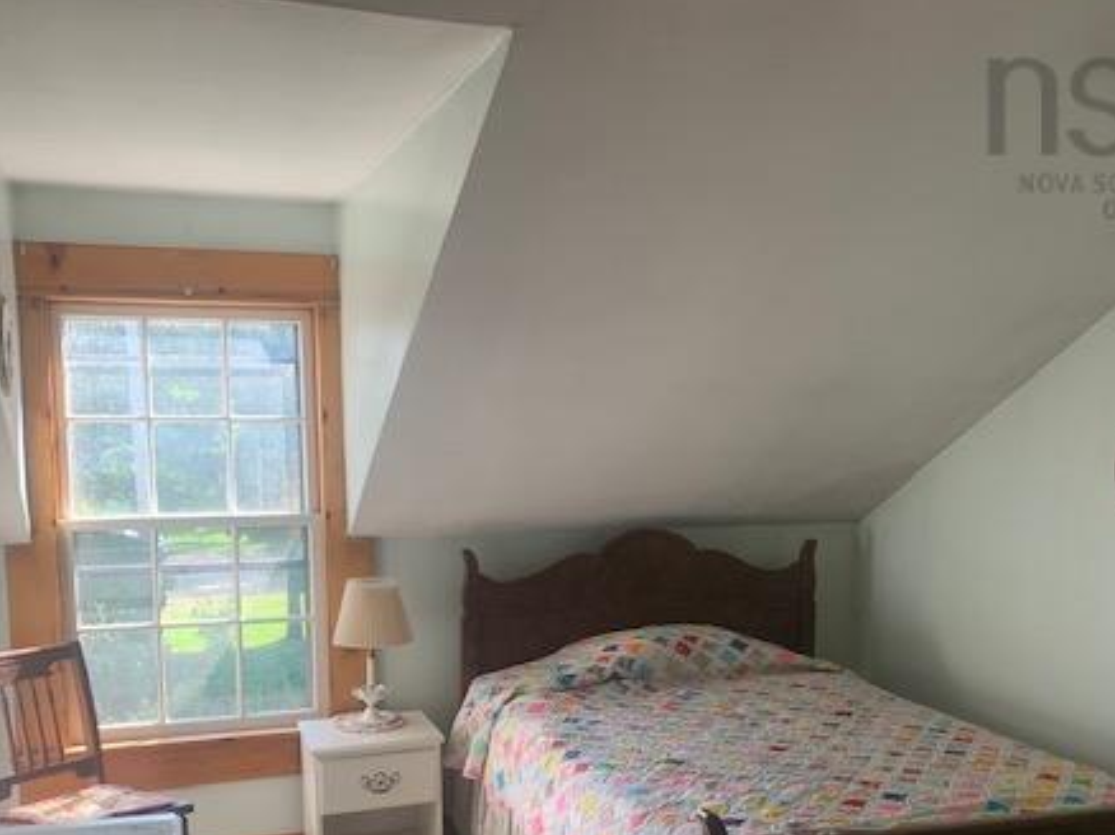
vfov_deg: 37.1
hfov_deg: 48.9
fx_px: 1223
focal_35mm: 38
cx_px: 606
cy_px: 580
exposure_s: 1/121
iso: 64
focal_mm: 4.25
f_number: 1.8
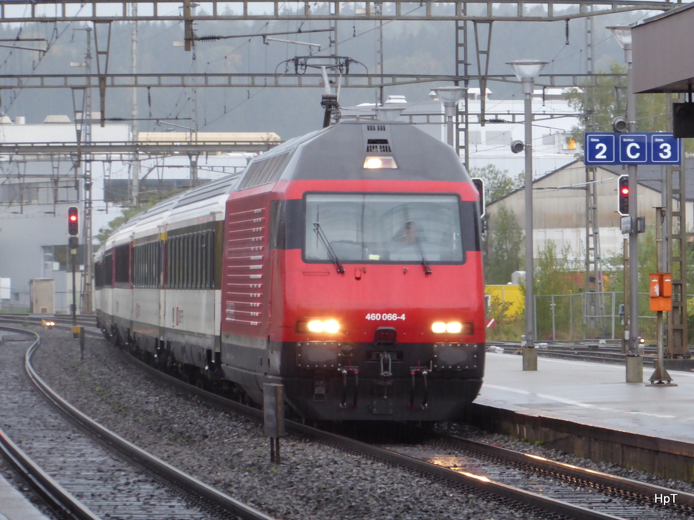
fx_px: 7478
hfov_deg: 5.3
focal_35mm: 373
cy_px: 260
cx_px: 347
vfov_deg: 4.0
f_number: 6
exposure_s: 1/30
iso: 400
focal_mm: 66.8
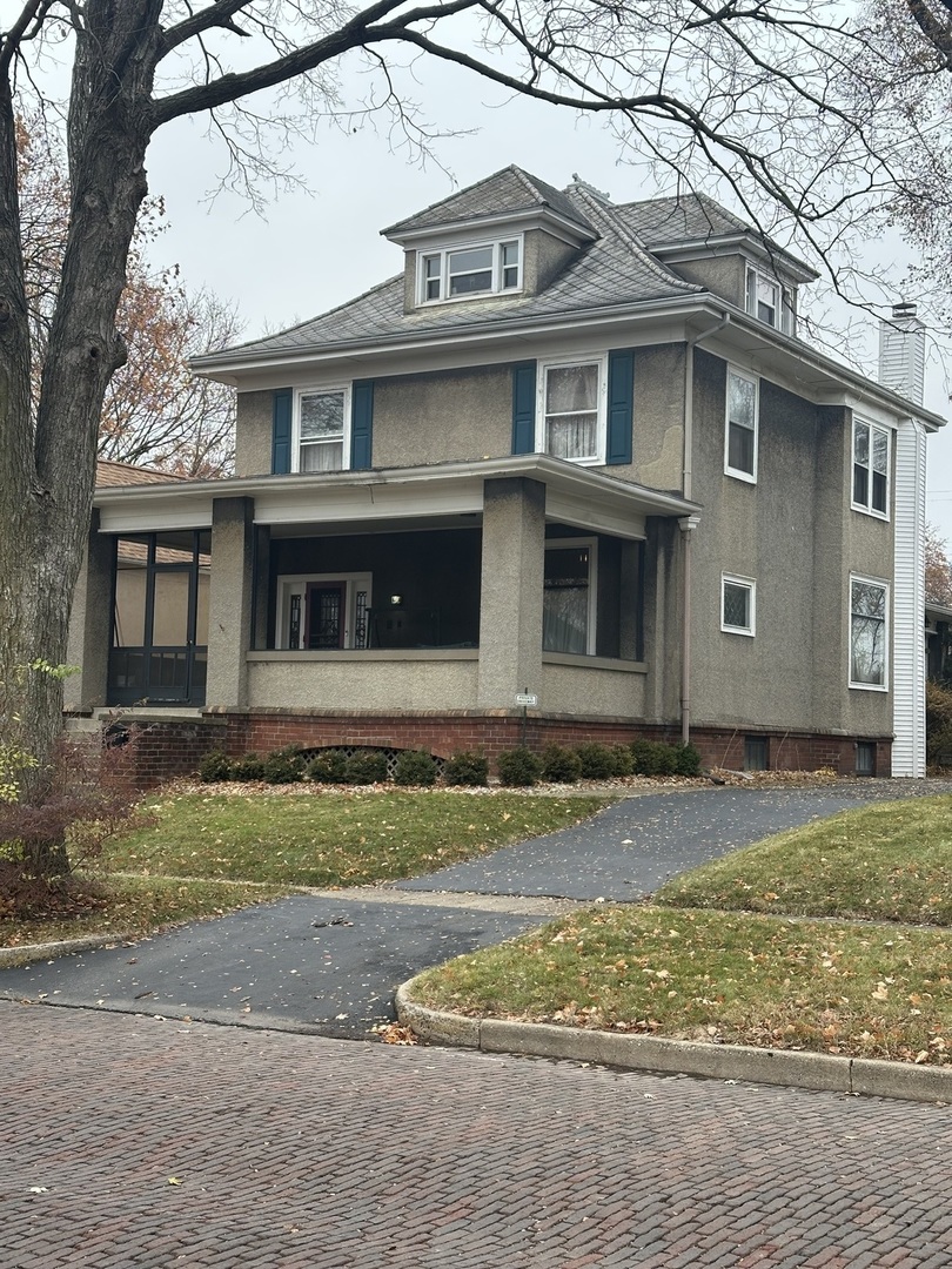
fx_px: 1760
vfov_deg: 39.7
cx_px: 476
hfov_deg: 30.3
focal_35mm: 48
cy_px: 634
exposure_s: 1/767
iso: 64
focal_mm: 6.86
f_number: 1.78
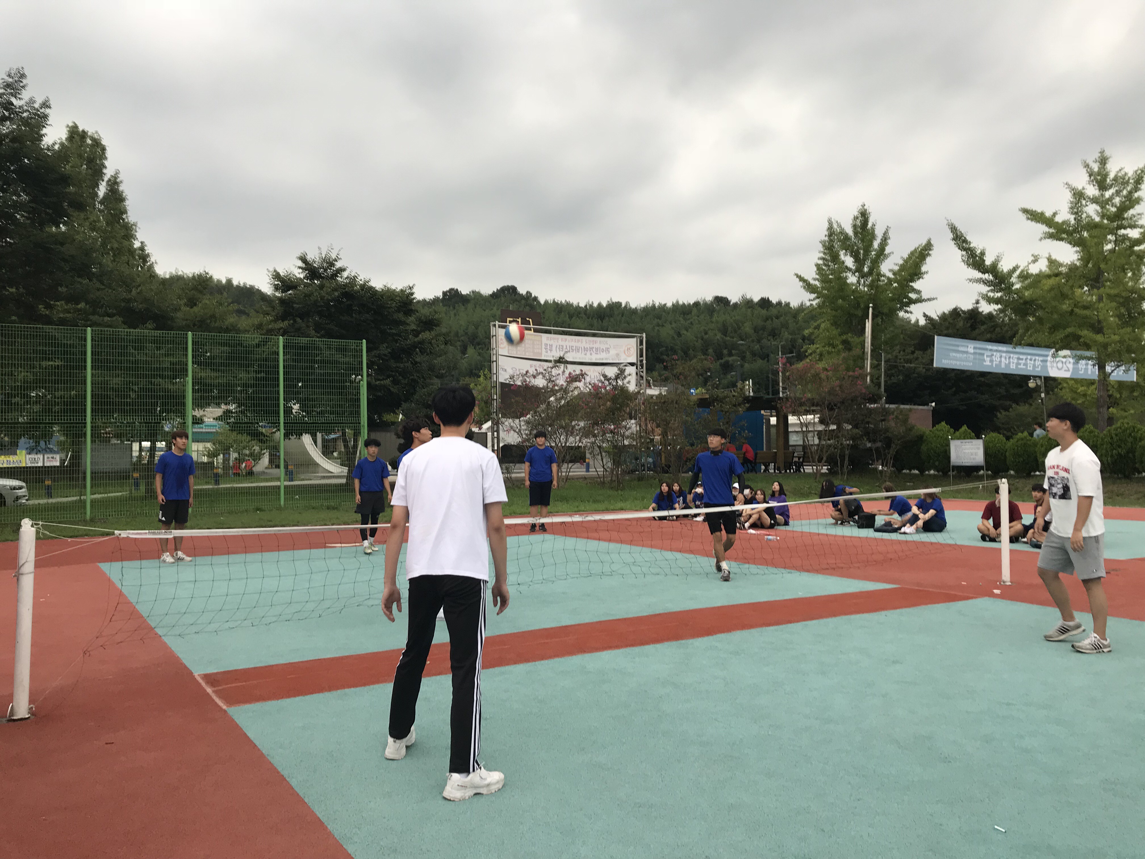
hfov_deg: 63.4
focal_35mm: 28
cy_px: 430
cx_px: 572
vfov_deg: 49.7
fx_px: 926
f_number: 1.8
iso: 25
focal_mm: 3.99
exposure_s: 1/120
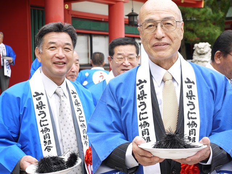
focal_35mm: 66
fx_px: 442
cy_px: 87
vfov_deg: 22.3
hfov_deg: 29.4
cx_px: 116
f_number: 6.3
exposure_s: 1/125
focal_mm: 33
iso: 160
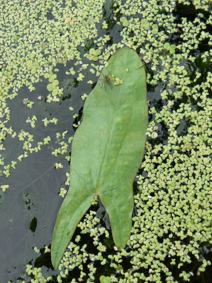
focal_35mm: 36
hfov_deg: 39.6
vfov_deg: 51.4
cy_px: 142
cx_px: 106
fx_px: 294
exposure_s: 1/125
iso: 80
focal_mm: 6
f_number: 5.6
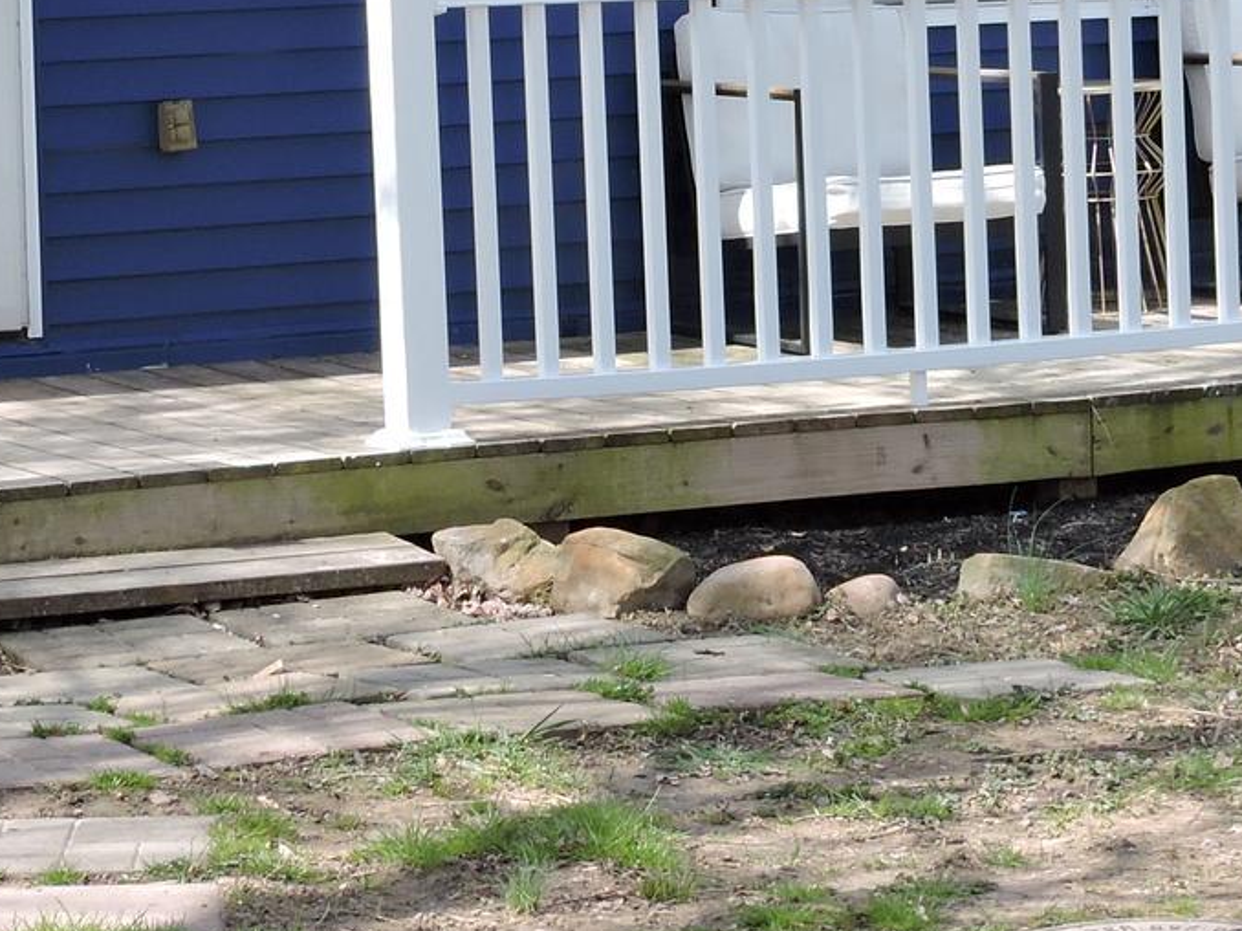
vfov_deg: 10.7
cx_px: 471
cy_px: -130
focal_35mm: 136
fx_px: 4878
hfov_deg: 14.5
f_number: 4
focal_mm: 8.1
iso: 100
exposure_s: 1/320
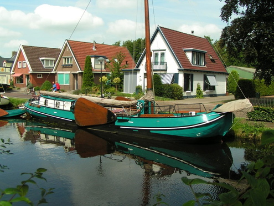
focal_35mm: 38
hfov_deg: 49.0
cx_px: 137
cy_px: 103
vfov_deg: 37.7
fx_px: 301
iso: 50
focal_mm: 5.8
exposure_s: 1/400
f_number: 5.6
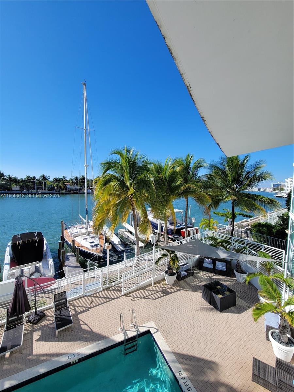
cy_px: 196
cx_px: 147
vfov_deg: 106.2
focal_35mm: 13
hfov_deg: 89.9
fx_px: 147
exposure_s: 1/1677
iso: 50
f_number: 2.2
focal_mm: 2.2
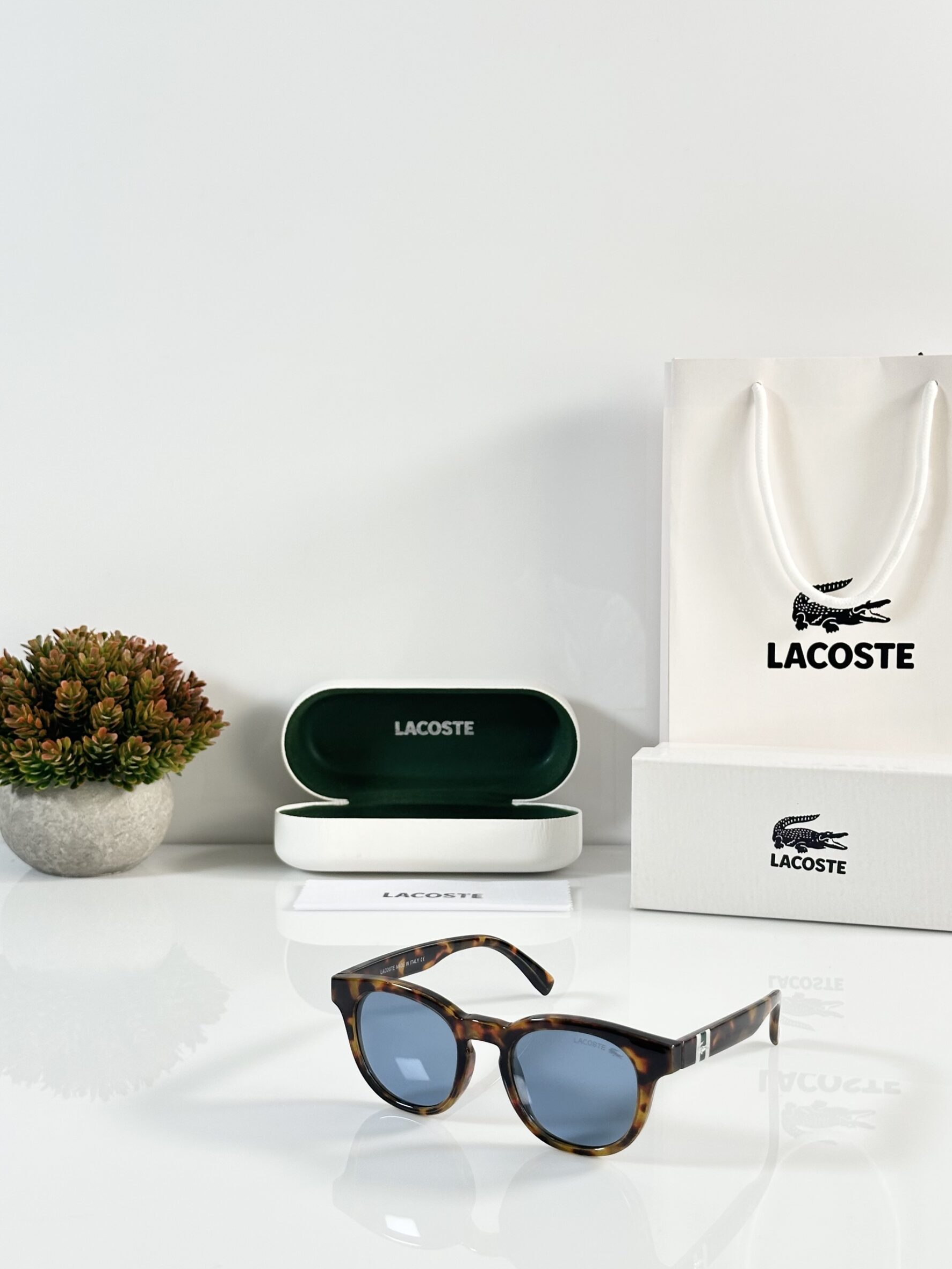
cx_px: 515
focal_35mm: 52
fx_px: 1907
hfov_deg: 28.0
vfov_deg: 36.8
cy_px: 684
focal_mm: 6.86
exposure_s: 1/100
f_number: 1.78
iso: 80
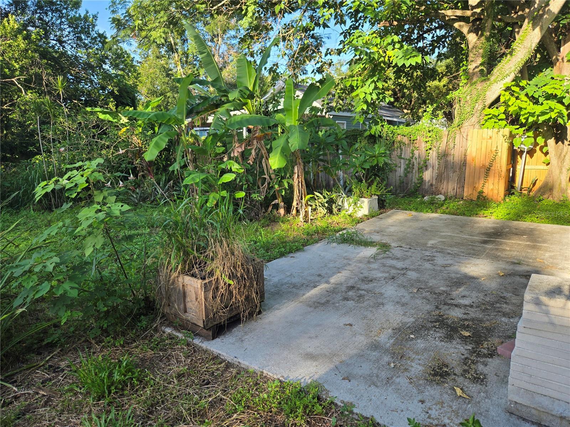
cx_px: 285
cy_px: 214
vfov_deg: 58.9
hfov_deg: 73.9
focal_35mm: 23
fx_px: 379
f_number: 1.8
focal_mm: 5.4
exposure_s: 1/437
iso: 25
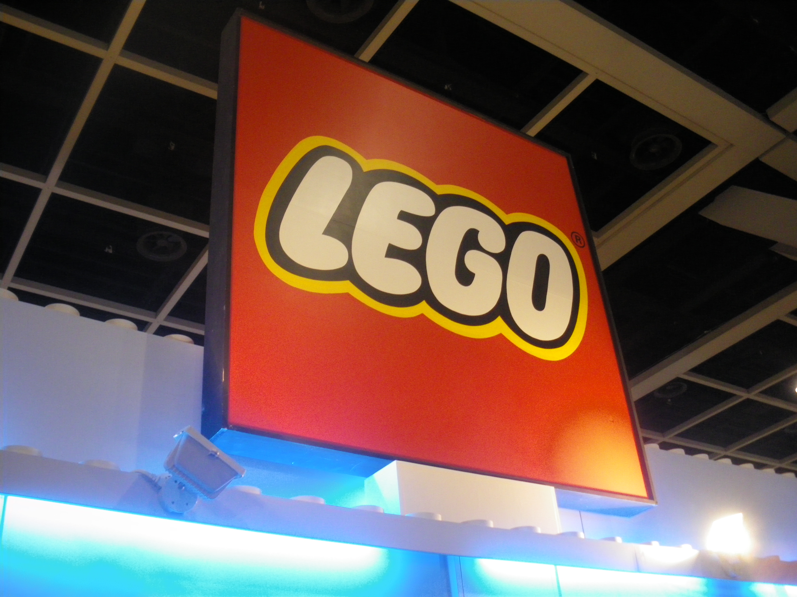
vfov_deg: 39.7
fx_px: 829
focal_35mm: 36
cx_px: 398
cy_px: 298
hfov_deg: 51.4
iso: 400
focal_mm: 6.3
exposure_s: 1/50
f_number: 3.5
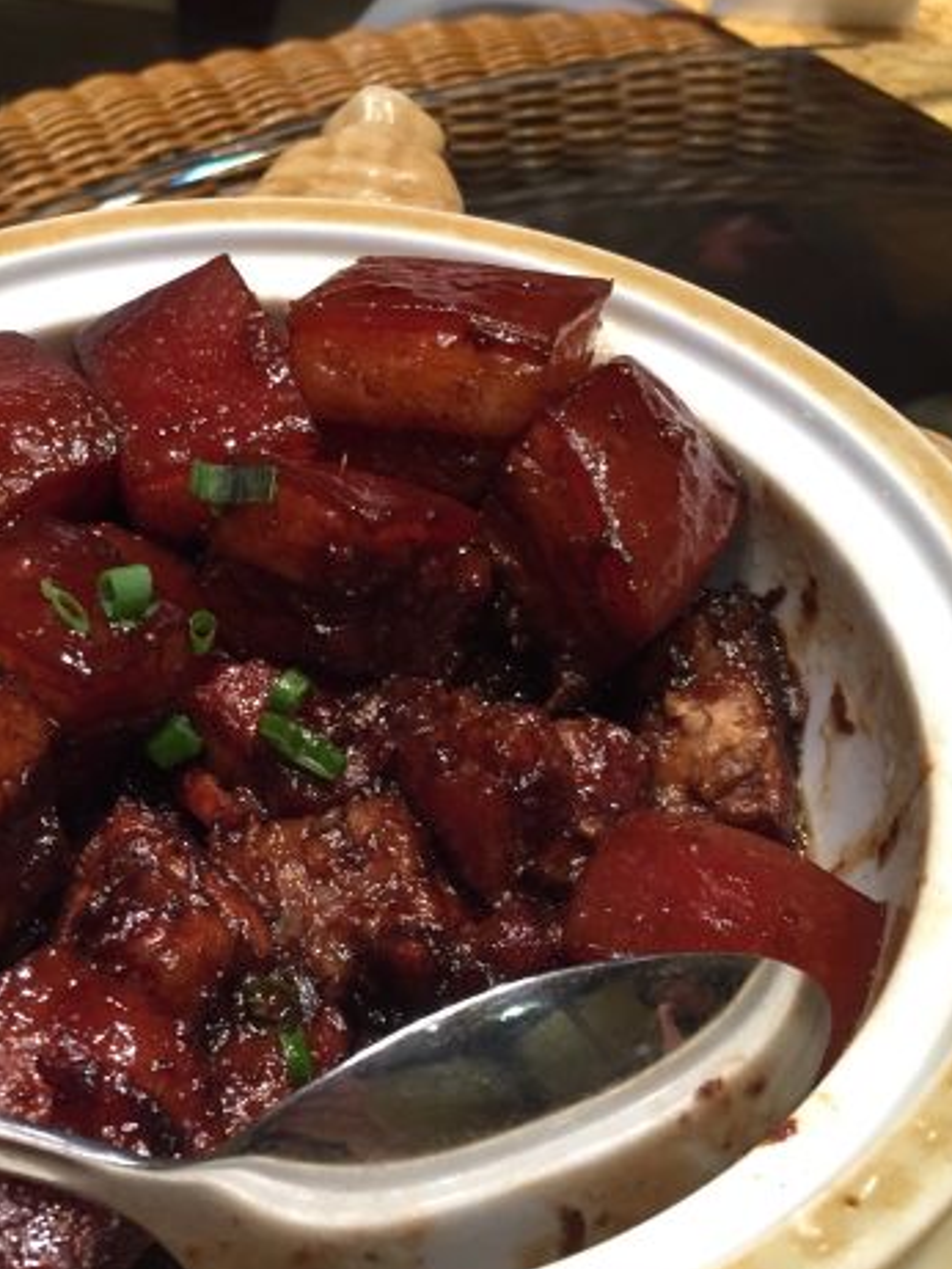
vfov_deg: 42.9
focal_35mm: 44
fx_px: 1613
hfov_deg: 32.5
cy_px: 691
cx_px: 277
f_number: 2.2
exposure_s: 1/33
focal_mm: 4.15
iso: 80
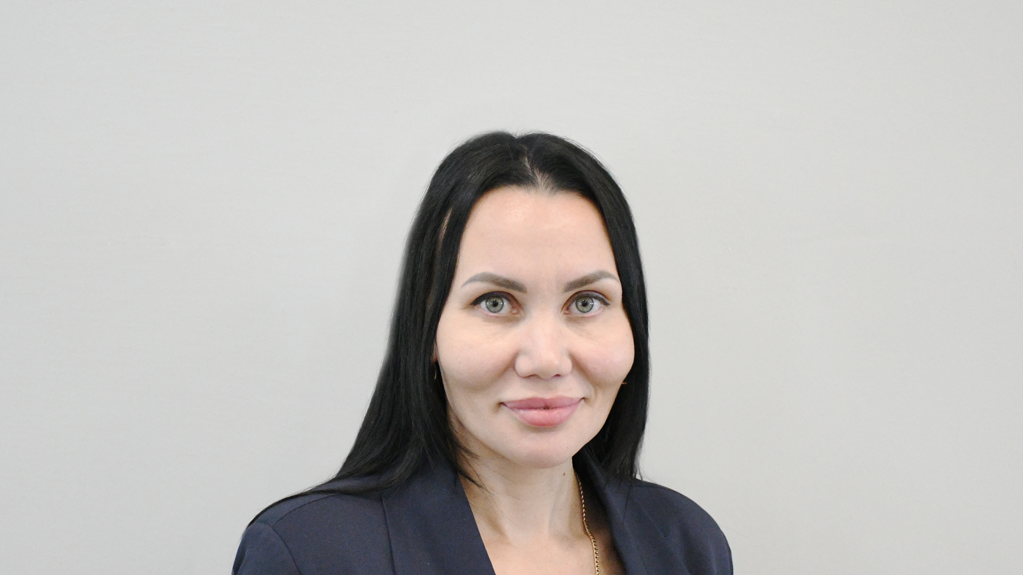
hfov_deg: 27.5
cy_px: 381
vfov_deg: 15.7
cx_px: 527
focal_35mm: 77
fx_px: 2089
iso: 6400
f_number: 4.5
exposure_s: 1/320
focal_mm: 40
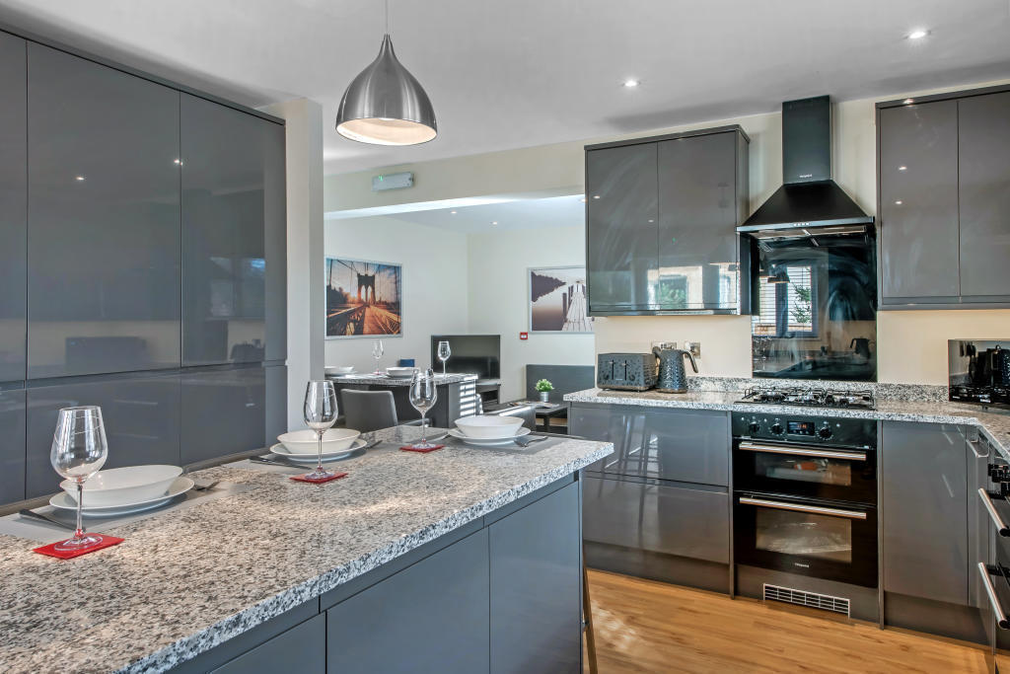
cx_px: 505
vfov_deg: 53.1
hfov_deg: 73.7
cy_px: 337
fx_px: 673
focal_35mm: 24
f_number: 14
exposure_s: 1/10
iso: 320
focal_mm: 24
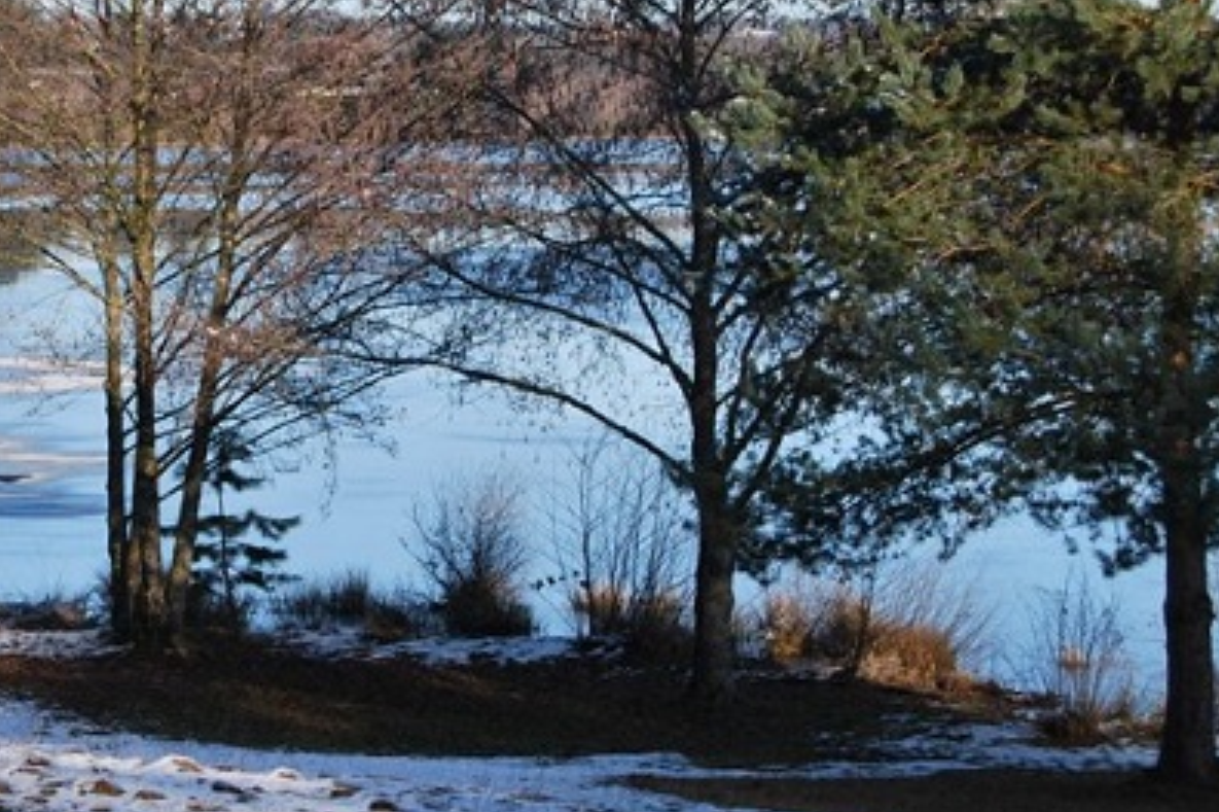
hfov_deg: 14.0
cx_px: 164
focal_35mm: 146
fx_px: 4941
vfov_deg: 9.4
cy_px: 372
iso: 100
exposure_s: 1/200
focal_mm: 48
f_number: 7.1
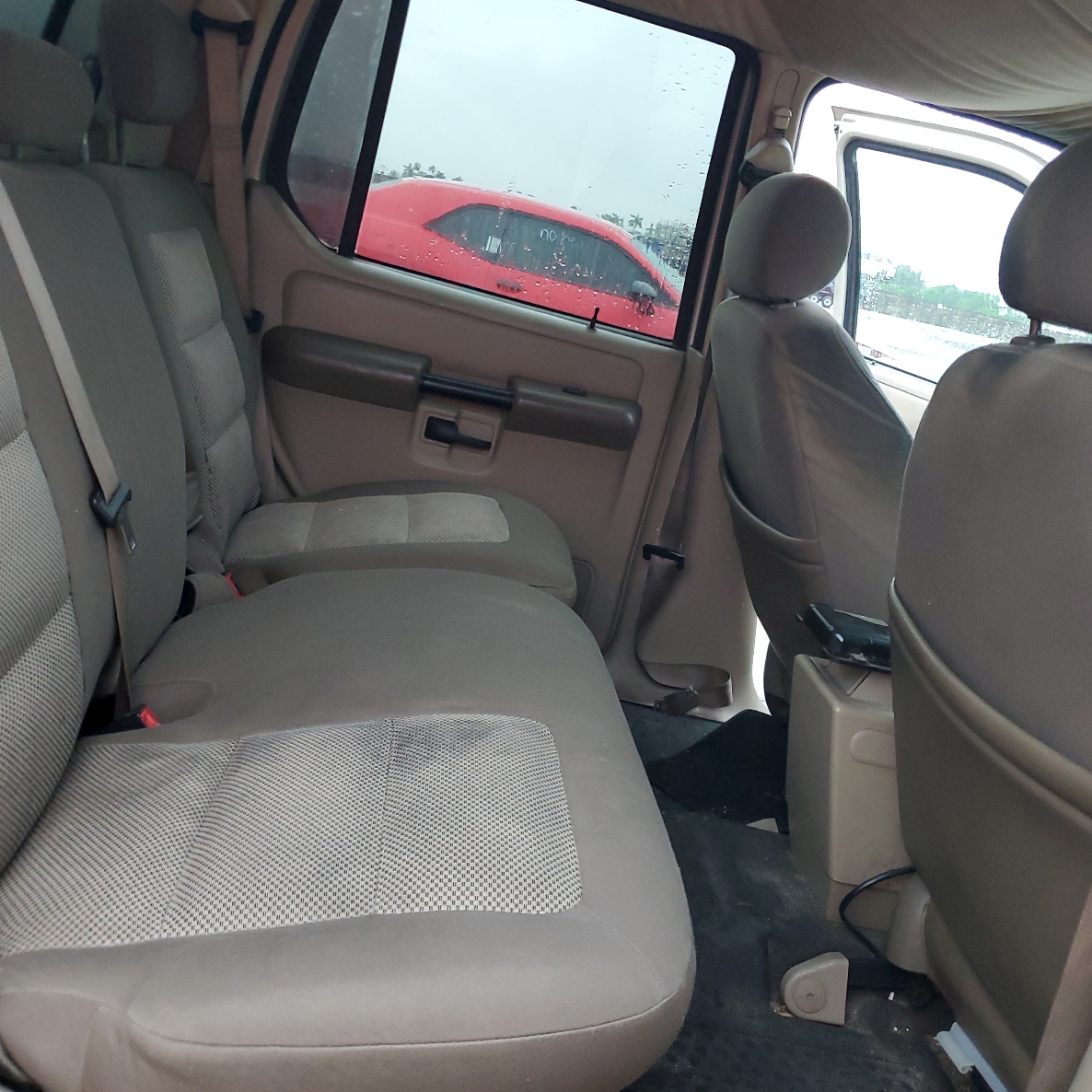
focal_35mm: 31
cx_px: 556
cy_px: 540
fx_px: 1106
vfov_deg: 52.5
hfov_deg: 52.5
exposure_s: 1/60.2
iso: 203
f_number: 1.5
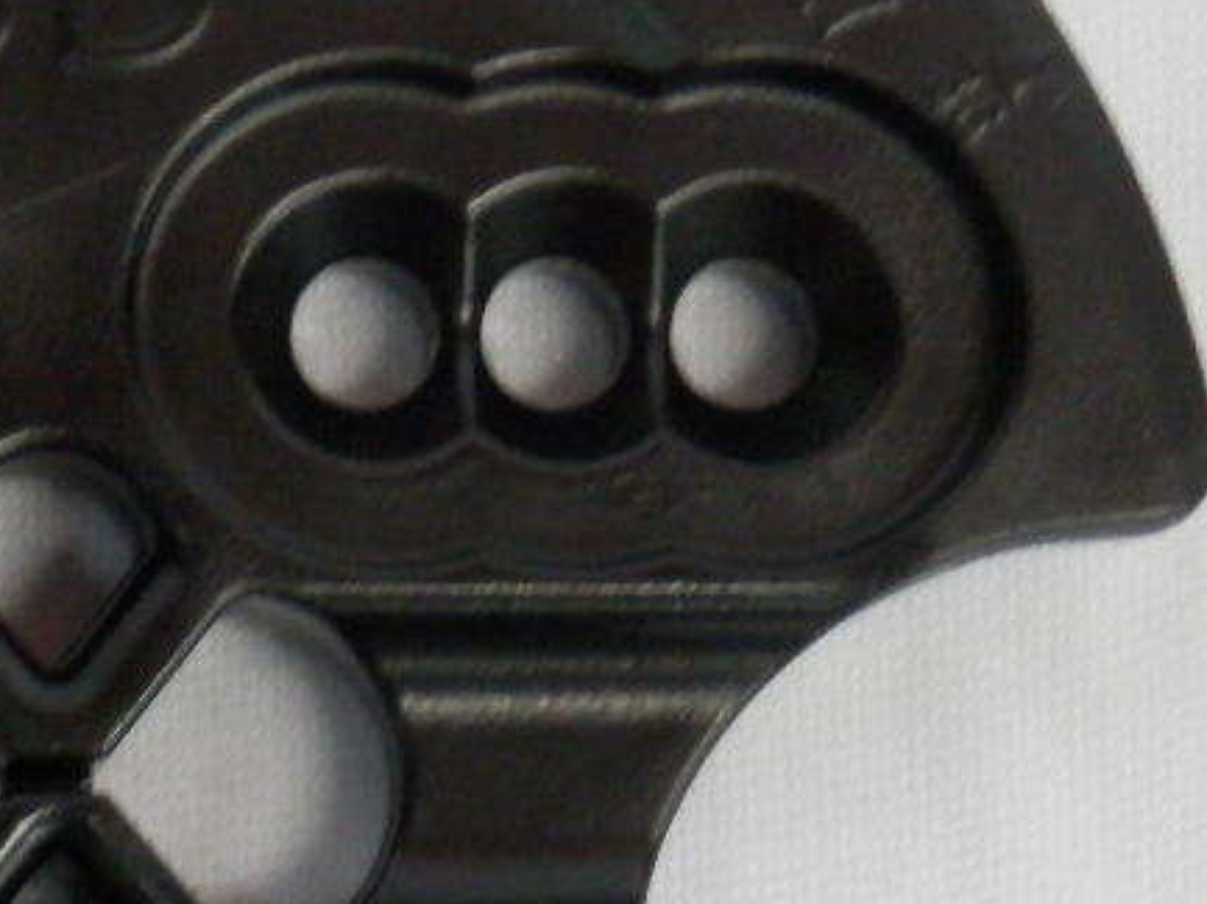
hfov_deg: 9.1
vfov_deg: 6.9
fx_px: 7525
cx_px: 203
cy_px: 642
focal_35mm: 216
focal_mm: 13.1
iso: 400
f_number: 4.5
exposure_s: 1/13
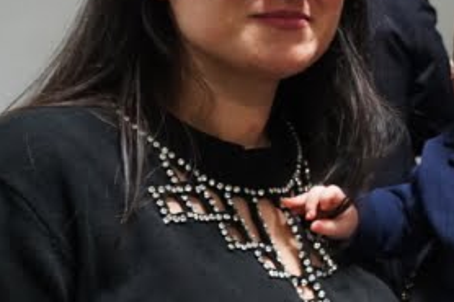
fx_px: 1046
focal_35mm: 83
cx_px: 538
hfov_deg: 22.6
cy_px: 40
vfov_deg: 16.3
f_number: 4
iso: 4000
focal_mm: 21
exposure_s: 1/160
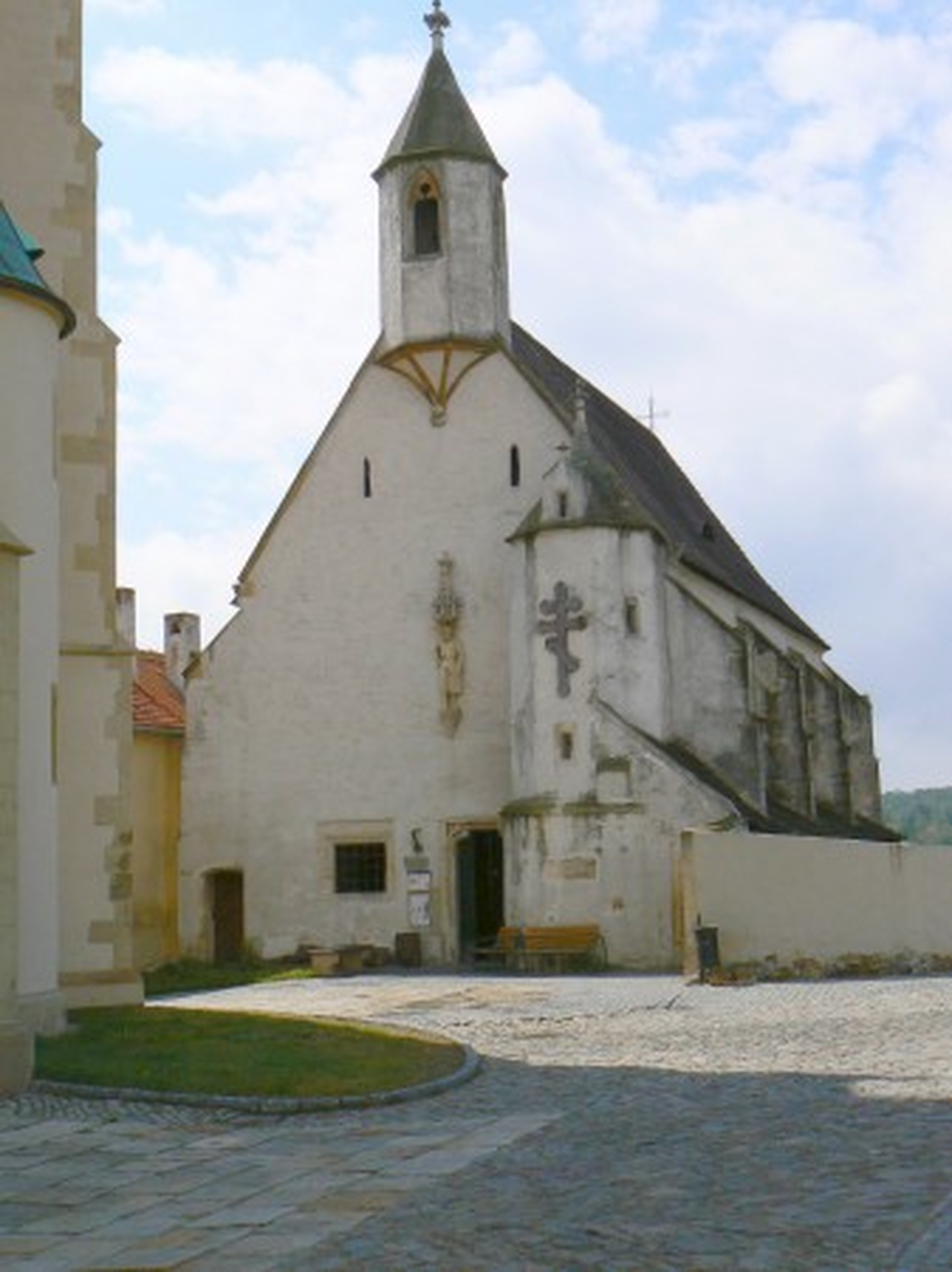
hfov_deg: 28.5
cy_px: 636
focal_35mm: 51
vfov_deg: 37.5
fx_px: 1872
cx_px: 476
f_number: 8
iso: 100
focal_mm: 8.4
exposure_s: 1/640
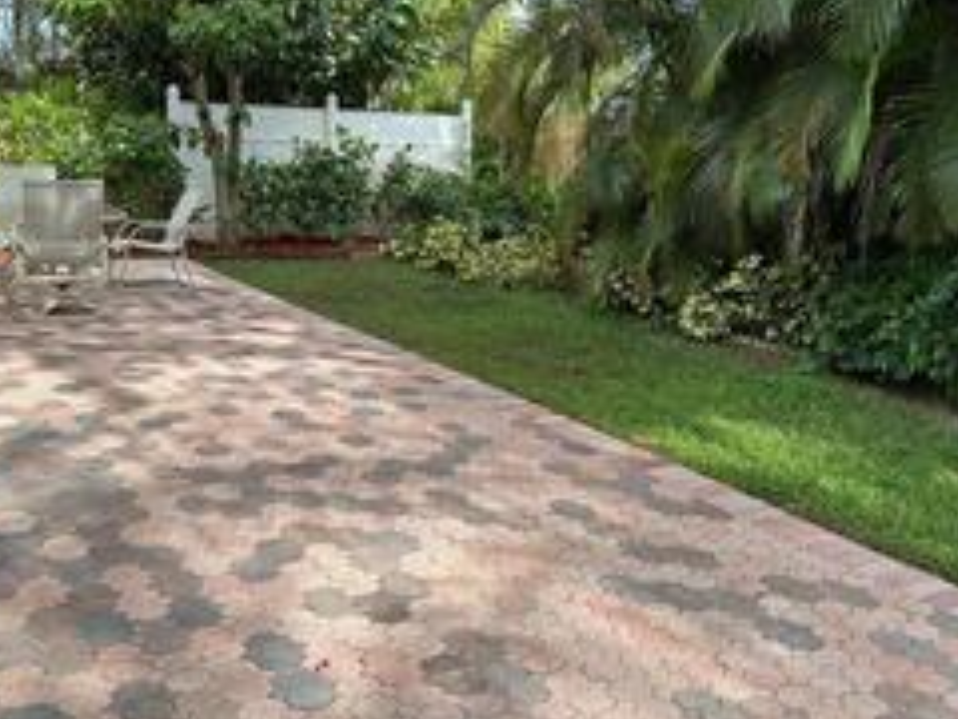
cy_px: 248
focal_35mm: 40
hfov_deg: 46.2
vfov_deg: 35.7
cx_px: 619
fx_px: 1107
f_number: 1.78
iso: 80
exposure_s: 1/1587
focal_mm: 6.86
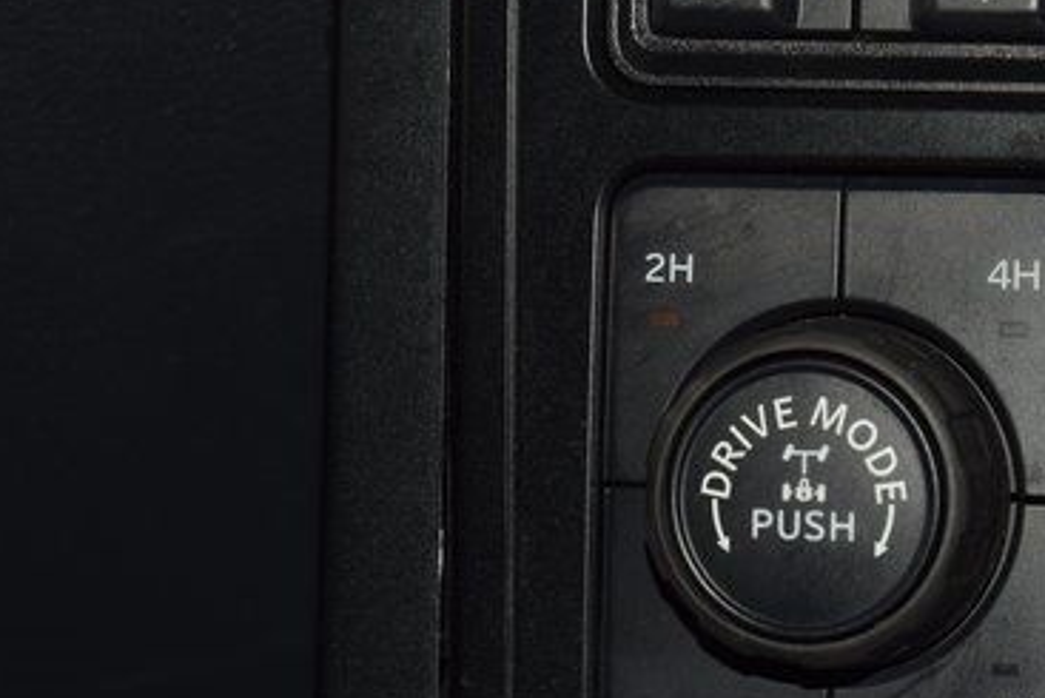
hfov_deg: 11.2
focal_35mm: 183
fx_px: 5314
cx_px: 783
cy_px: 523
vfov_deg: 7.5
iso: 100
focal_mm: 70
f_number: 8
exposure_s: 1/125
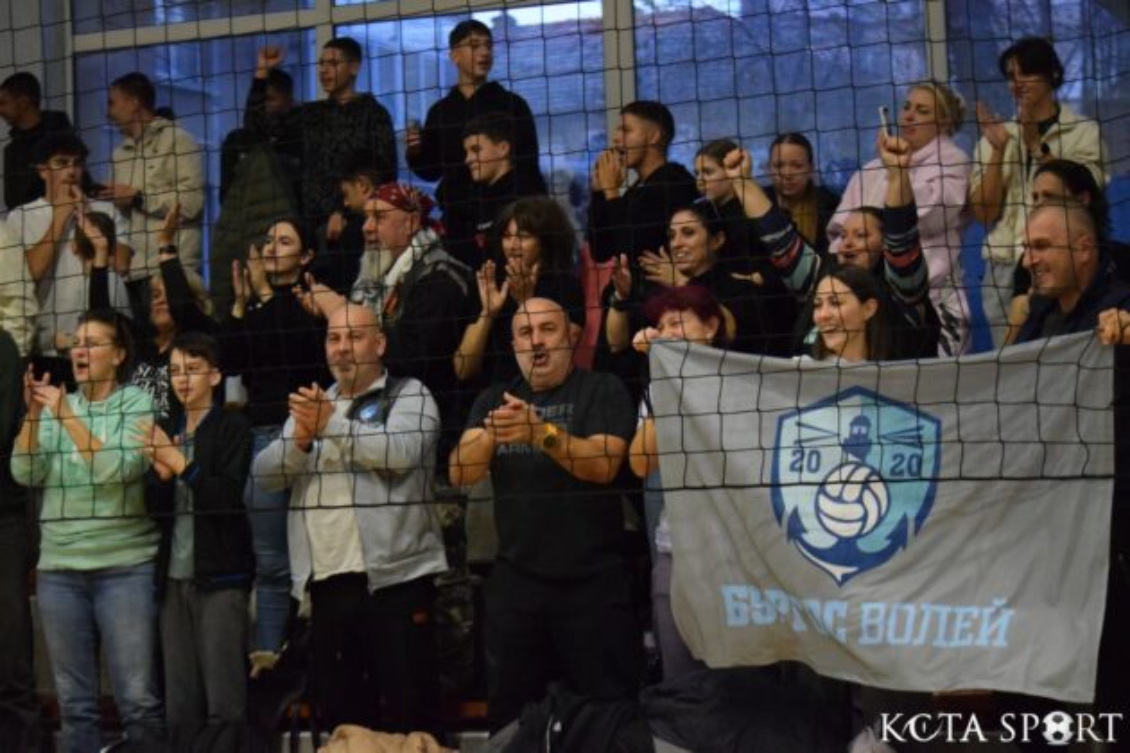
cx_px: 565
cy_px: 376
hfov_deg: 24.6
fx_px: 2589
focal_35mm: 82
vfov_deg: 16.6
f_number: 4.5
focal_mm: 55
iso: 6400
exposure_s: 1/400
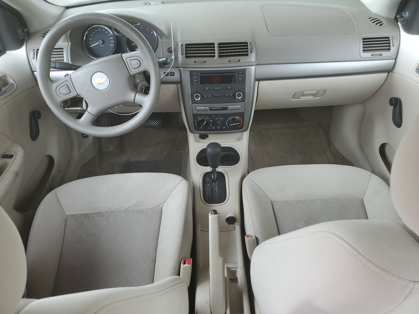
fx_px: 315
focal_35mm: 26
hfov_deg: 67.3
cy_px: 157
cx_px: 210
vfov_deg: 53.1
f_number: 1.5
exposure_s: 1/60.2
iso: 50
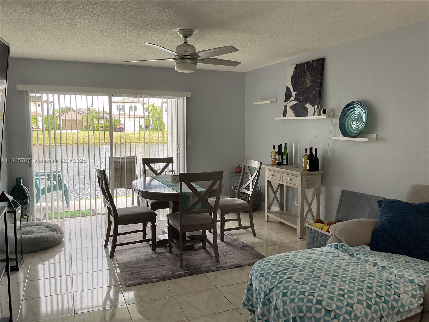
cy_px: 161
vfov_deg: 48.2
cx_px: 214
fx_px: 359
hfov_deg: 61.7
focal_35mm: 29
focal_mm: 3
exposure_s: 1/120
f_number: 1.8
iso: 40
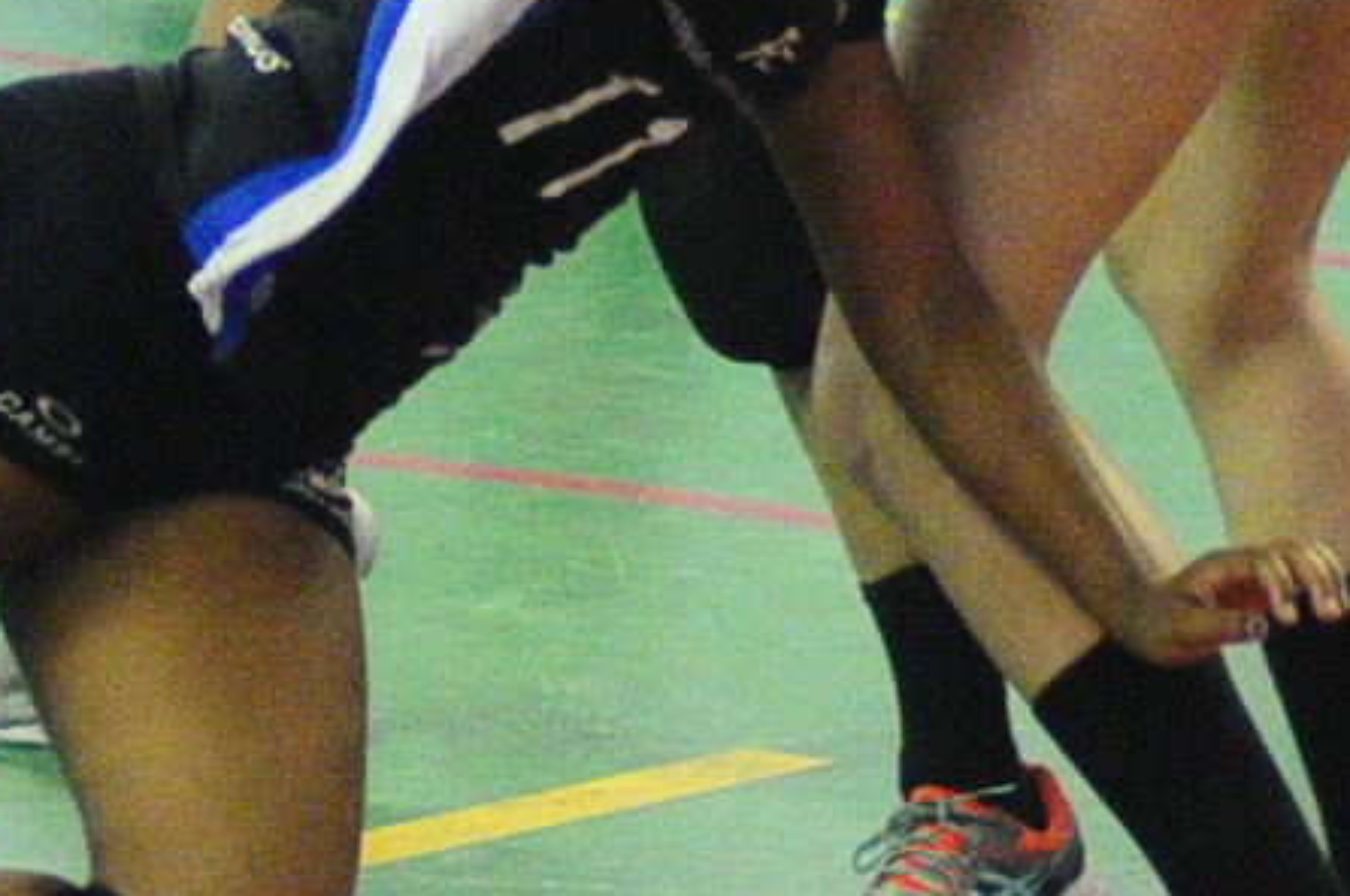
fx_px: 28361
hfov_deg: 2.7
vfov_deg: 1.8
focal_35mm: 757
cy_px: -215
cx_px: 445
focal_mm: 105
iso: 3200
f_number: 2.8
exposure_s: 1/640
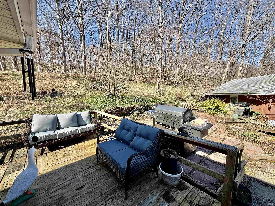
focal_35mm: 14
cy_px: 103
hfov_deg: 102.1
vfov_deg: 85.7
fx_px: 111
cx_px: 138
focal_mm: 2.22
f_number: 2.2
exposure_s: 1/607
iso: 50
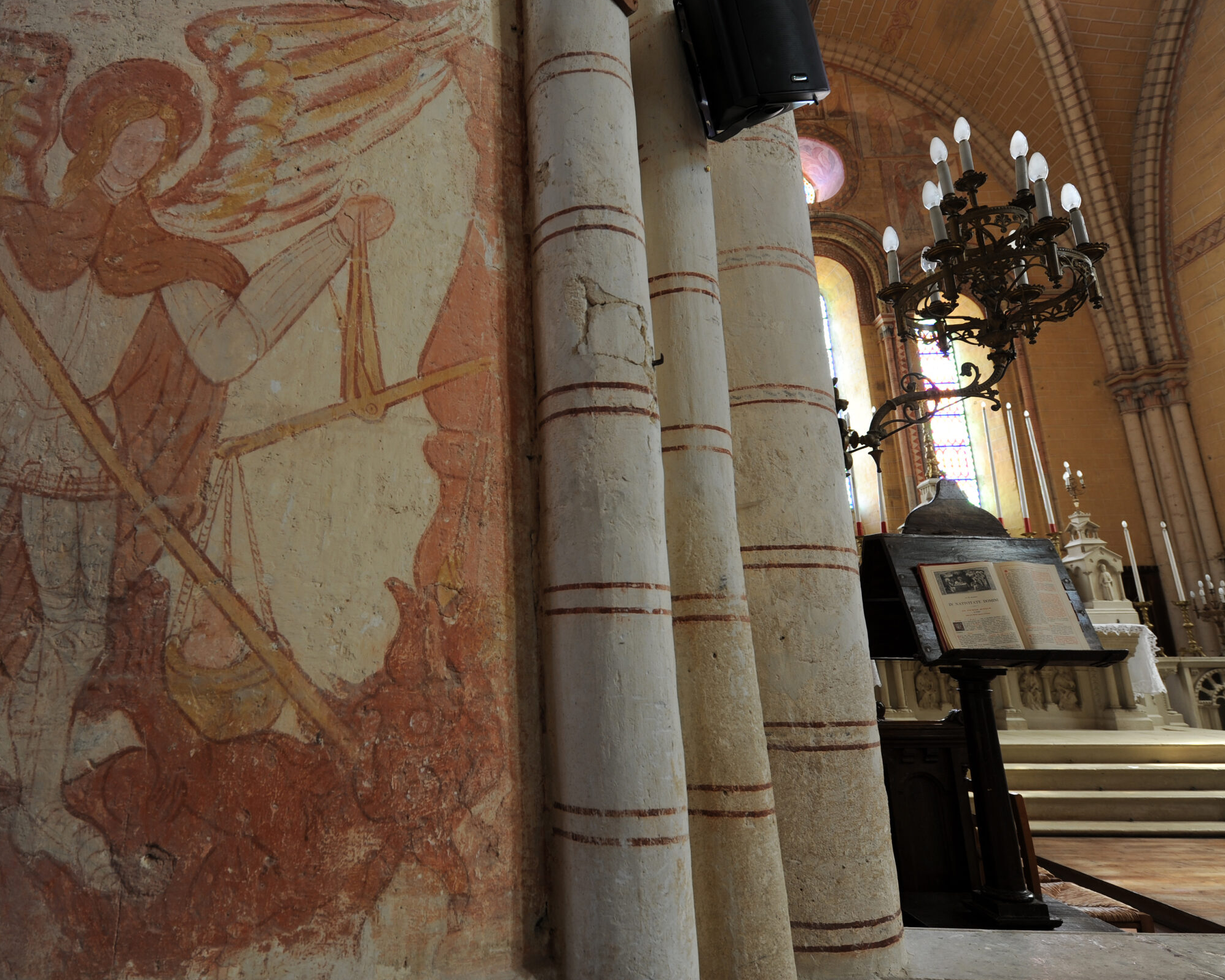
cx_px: 471
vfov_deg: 65.5
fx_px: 761
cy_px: 478
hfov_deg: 76.5
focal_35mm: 21
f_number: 6.3
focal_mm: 18
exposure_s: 1/1.3
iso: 200
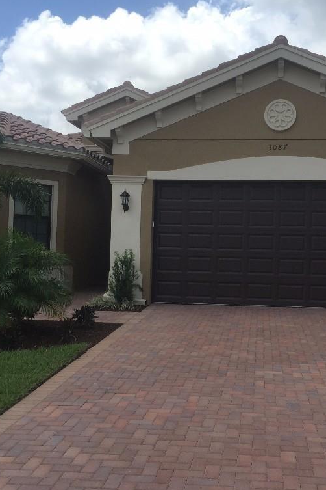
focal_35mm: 41
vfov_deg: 47.4
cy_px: 248
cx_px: 198
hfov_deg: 32.5
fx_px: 557
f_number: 2.2
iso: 32
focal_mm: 4.15
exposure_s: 1/2198
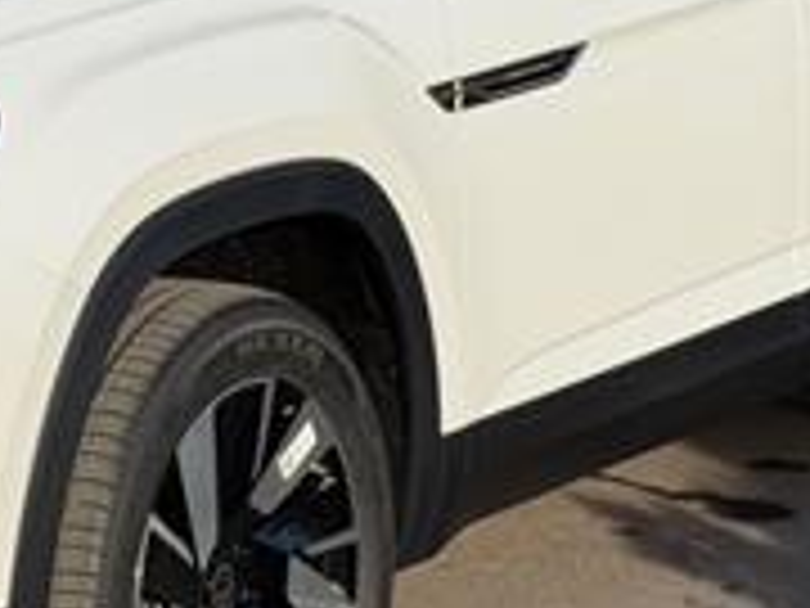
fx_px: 4001
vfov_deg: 8.7
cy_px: 149
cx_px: -36
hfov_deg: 11.4
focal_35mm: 171
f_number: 1.78
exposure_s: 1/2762
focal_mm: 6.76
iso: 64
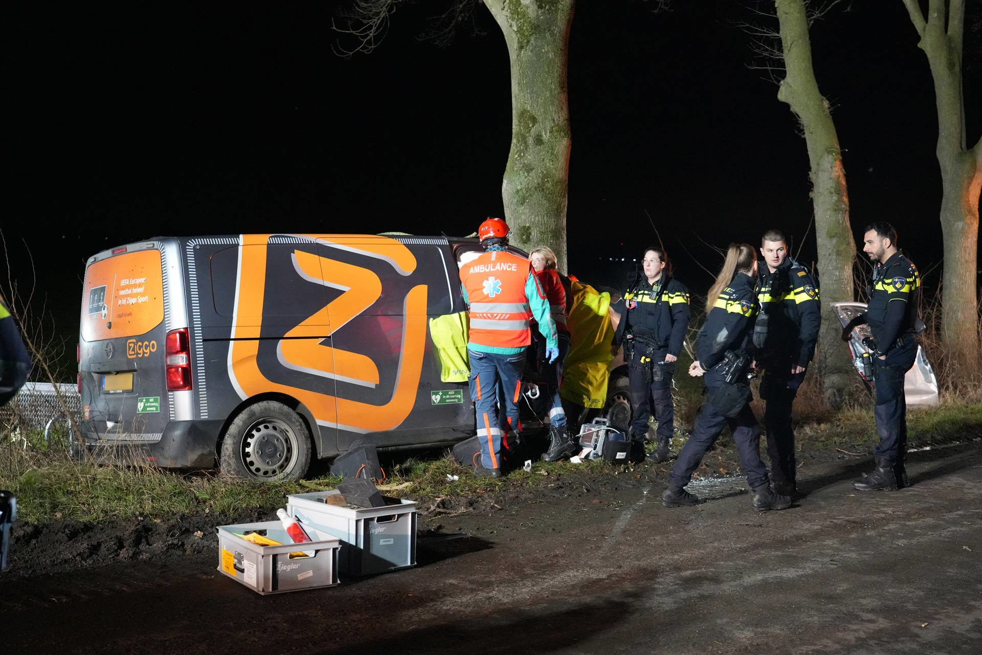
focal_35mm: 44
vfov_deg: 30.5
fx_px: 1200
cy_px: 328
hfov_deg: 44.5
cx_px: 491
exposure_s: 1/160
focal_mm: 44
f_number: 4
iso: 10000
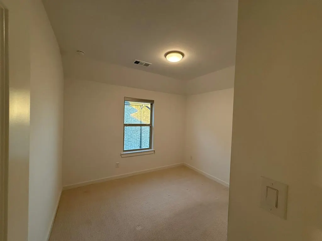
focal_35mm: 14
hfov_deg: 102.1
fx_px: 130
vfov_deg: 85.7
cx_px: 161
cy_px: 120
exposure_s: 1/120
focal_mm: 2.22
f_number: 2.2
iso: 250
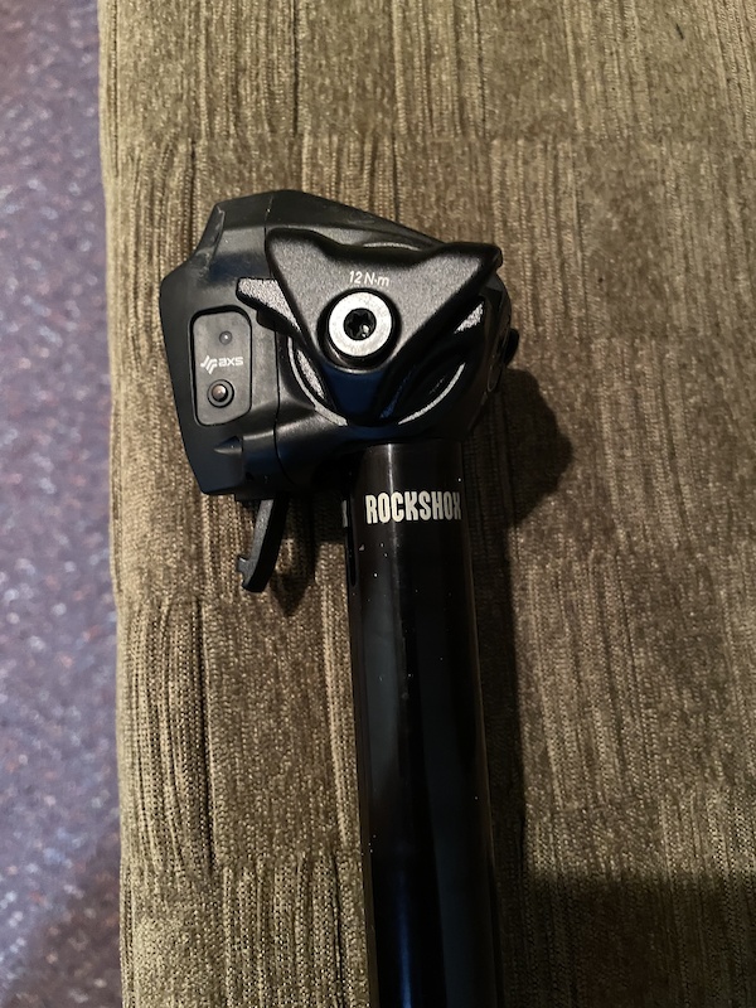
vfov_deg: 67.3
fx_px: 757
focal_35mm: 26
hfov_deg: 53.1
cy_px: 504
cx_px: 378
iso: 800
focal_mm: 4.2
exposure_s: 1/24
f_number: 1.6
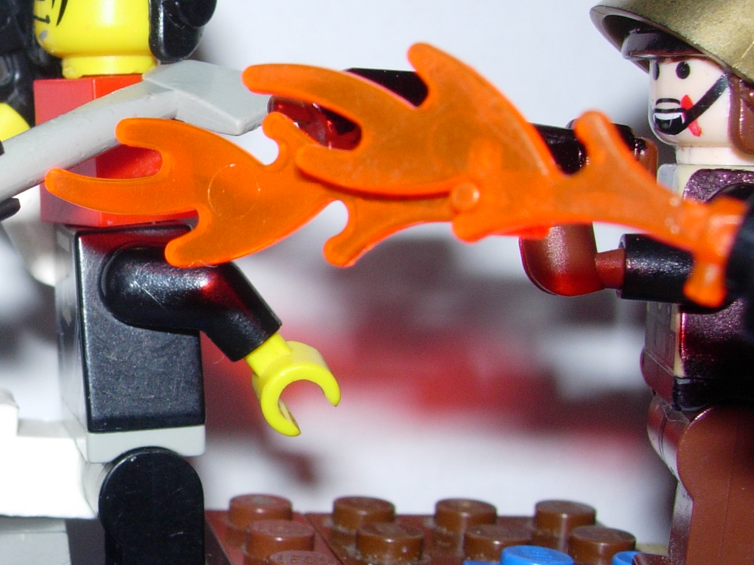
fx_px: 1721
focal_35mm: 79
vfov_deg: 18.6
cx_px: -9
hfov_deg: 23.6
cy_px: 348
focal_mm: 7.8
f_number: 4.8
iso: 79
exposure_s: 1/64
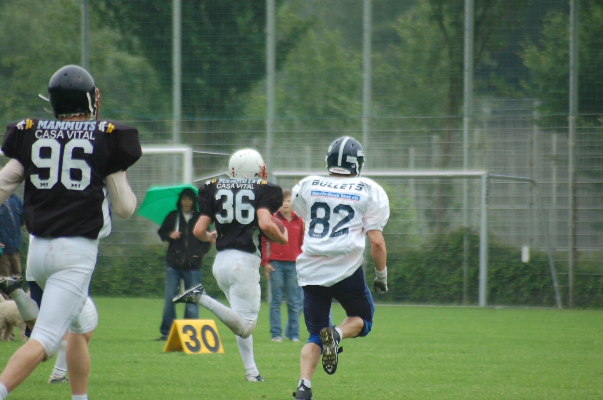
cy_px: 200
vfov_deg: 3.0
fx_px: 7523
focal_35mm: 450
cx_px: 302
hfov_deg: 4.6
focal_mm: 300
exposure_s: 1/500
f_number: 5.6
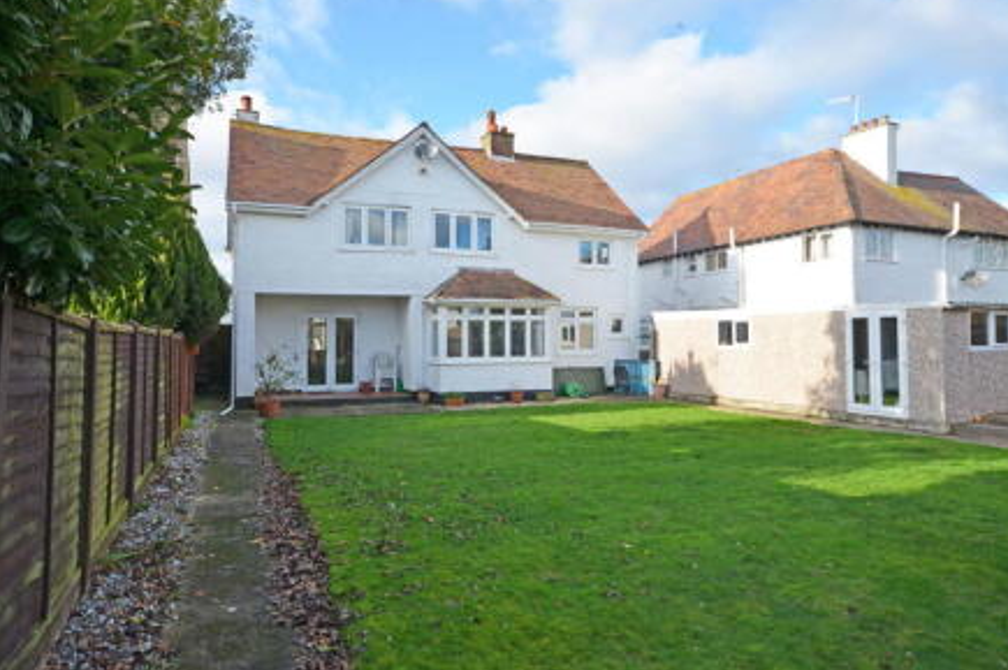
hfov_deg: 76.2
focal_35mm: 23
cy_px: 314
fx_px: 643
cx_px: 510
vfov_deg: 55.0
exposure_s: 1/250
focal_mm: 14
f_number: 8
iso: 200
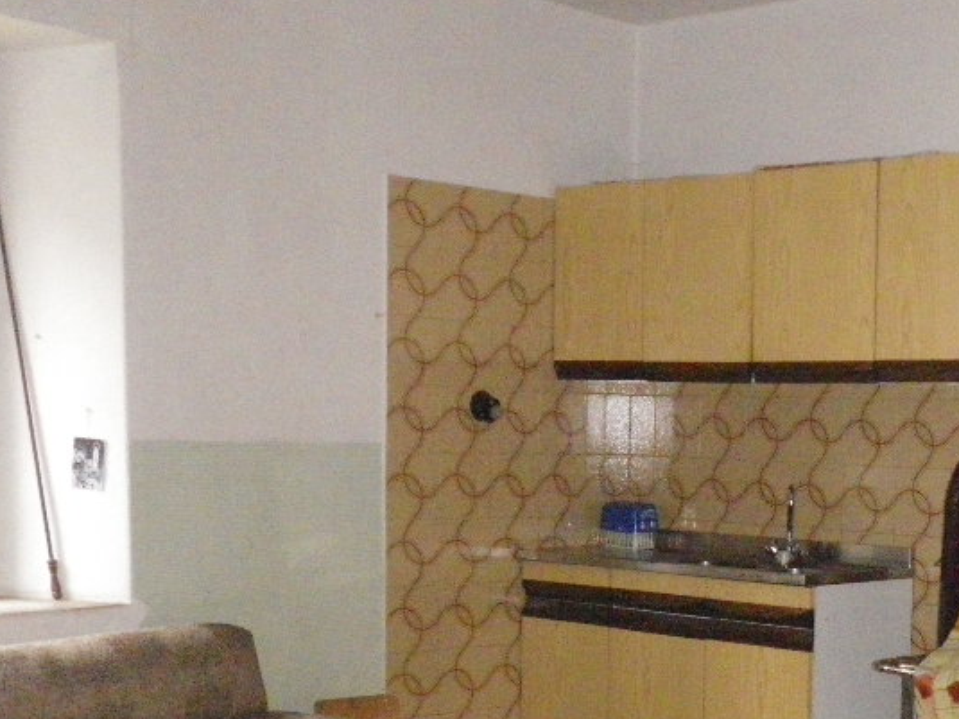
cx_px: 769
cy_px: 635
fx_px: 1856
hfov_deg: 28.4
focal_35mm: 67
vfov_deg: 21.5
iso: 800
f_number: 3.8
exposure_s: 1/60
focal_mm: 6.2
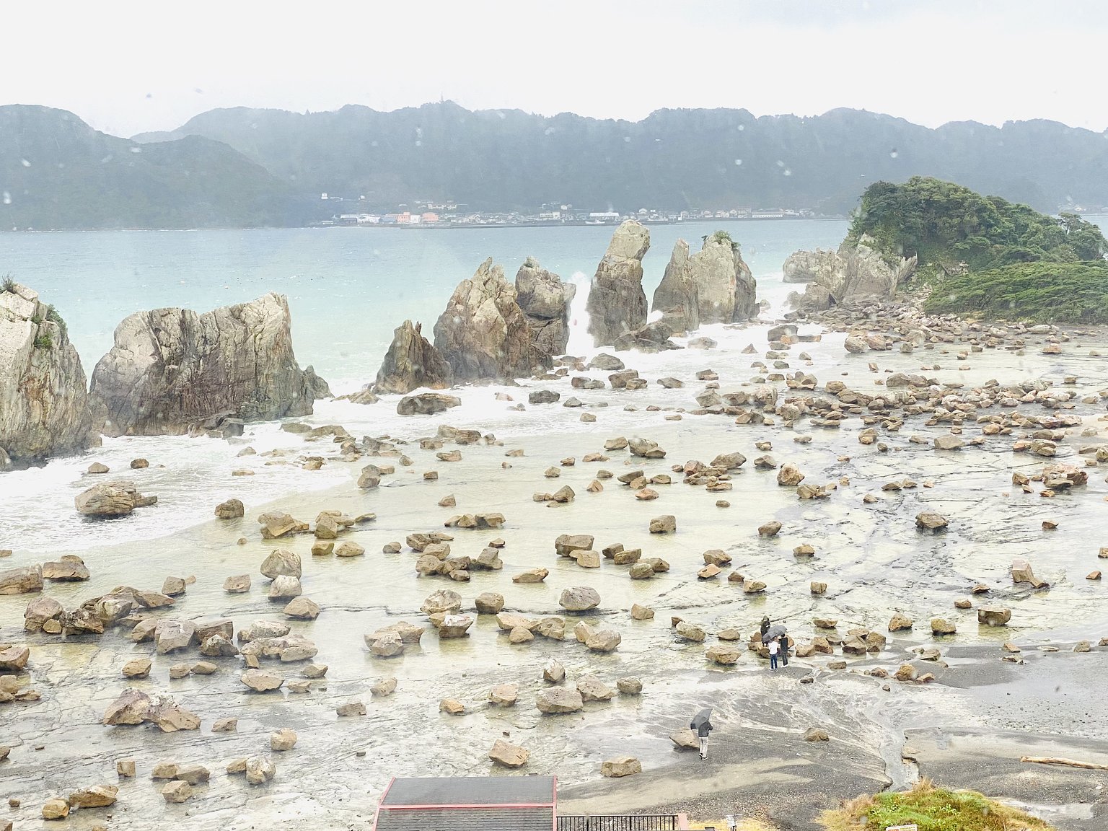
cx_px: 554
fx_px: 1664
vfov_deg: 28.0
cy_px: 416
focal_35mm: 52
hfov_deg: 36.8
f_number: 2
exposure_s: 1/182
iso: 20
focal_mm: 6
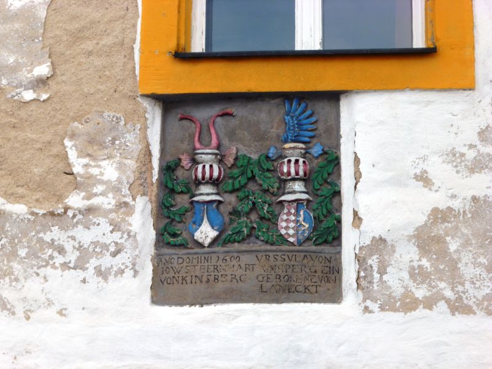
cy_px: 184
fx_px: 1592
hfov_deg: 17.6
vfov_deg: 13.2
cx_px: 246
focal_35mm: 112
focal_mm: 20
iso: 100
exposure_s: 1/125
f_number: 6.5
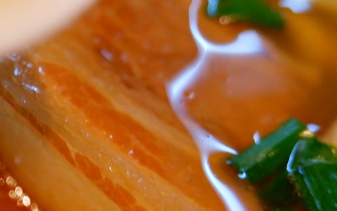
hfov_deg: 13.0
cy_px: -99
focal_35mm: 155
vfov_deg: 8.3
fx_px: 1423
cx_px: -122
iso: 400
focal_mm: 22.8
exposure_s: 1/50
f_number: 4.2
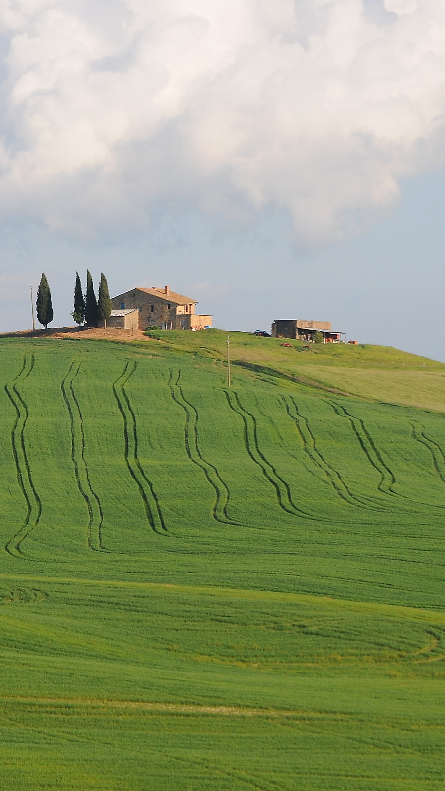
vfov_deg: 8.9
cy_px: 395
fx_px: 5078
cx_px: 124
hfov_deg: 5.0
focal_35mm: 242
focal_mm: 102
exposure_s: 1/500
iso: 200
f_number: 8
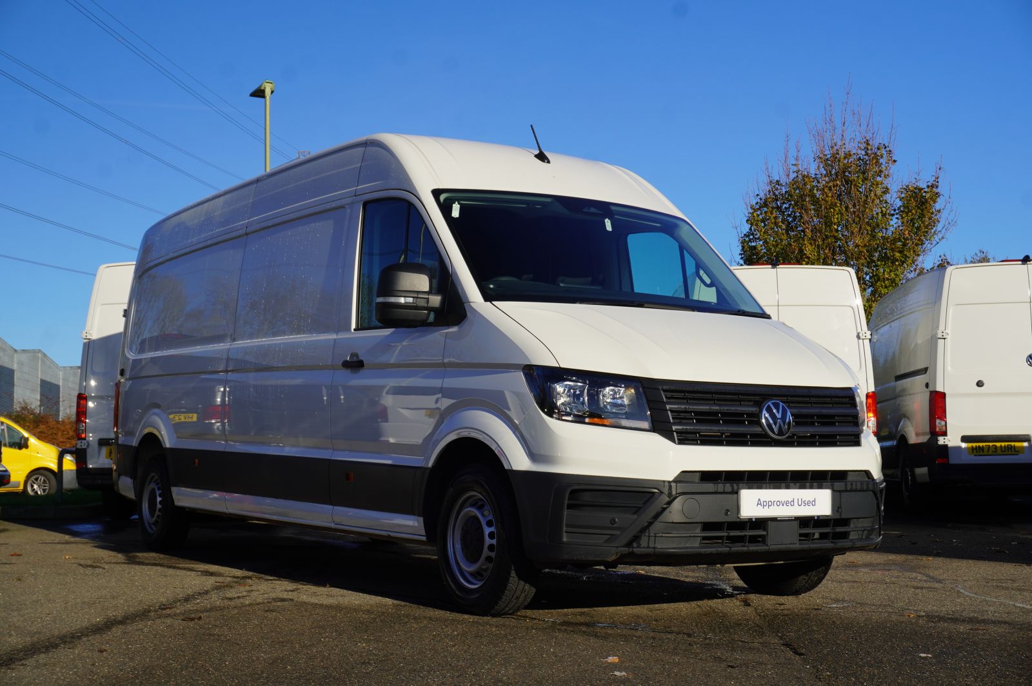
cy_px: 343
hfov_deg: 41.1
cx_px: 516
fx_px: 1375
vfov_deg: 28.0
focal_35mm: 48
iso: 100
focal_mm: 32
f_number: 10
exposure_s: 1/125
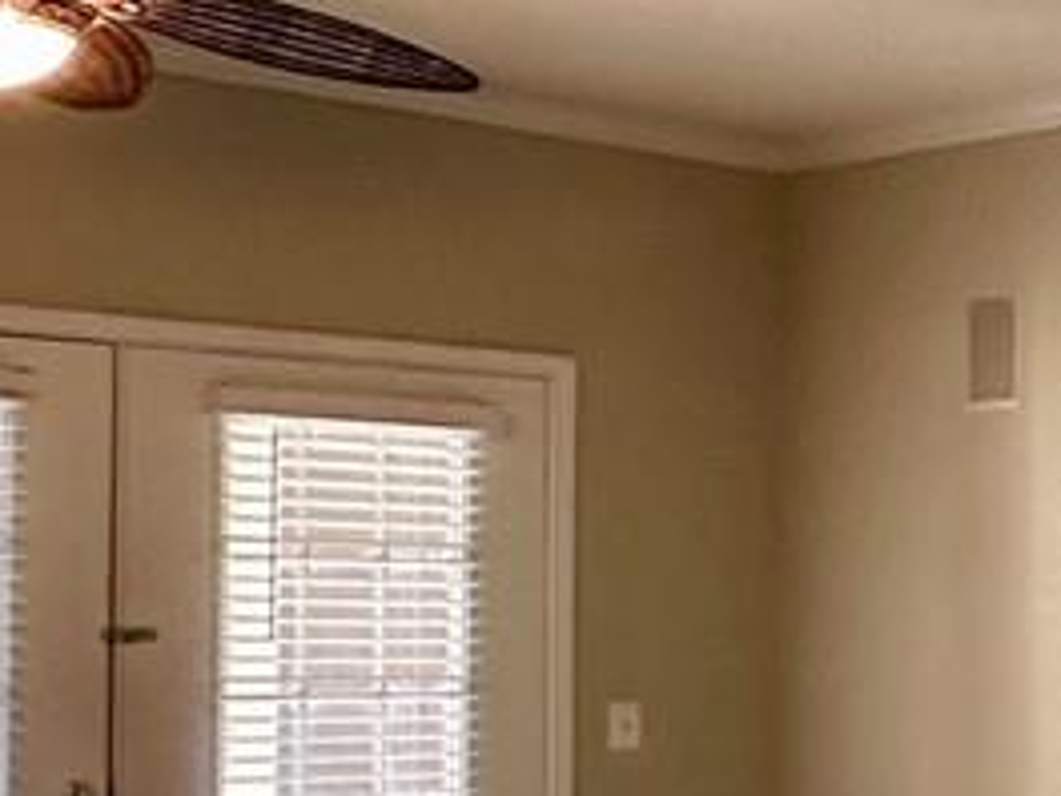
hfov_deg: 17.0
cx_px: 2118
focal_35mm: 85
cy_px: 607
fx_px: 2605
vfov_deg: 17.3
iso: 500
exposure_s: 1/60
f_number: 2.2
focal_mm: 2.22
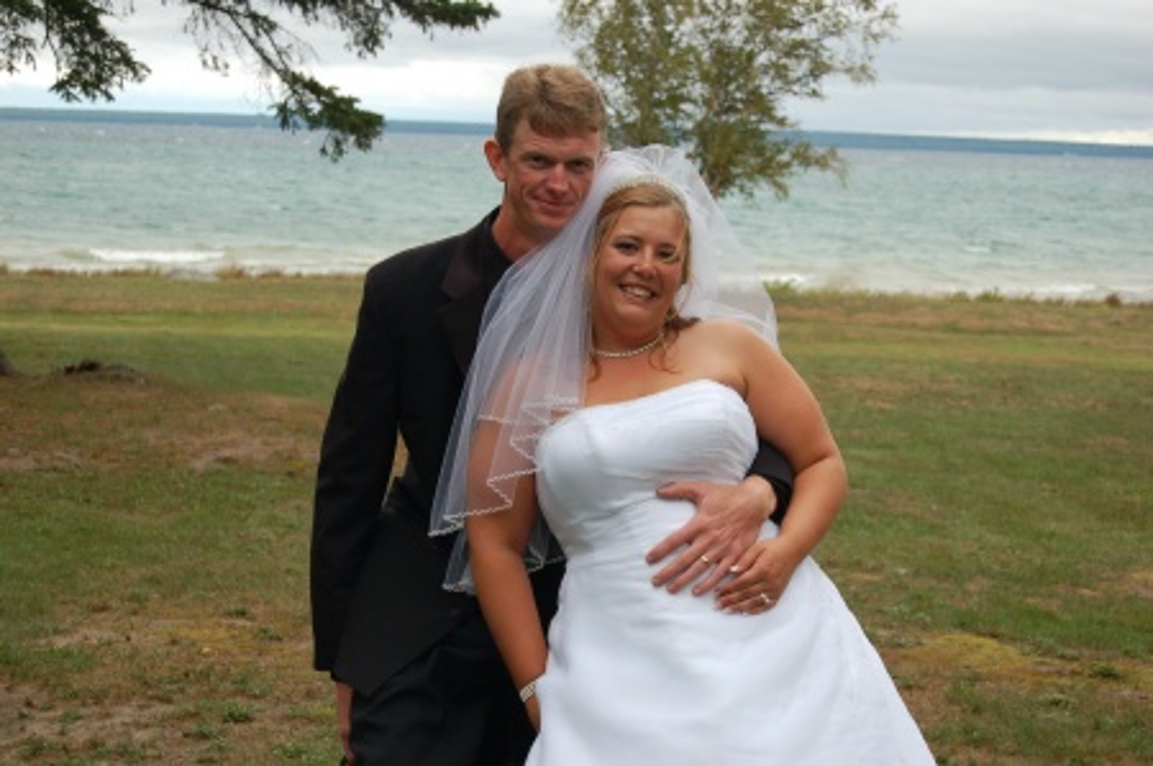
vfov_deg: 18.1
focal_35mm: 75
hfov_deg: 27.0
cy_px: 383
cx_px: 576
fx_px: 2399
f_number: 5.6
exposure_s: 1/125
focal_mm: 50
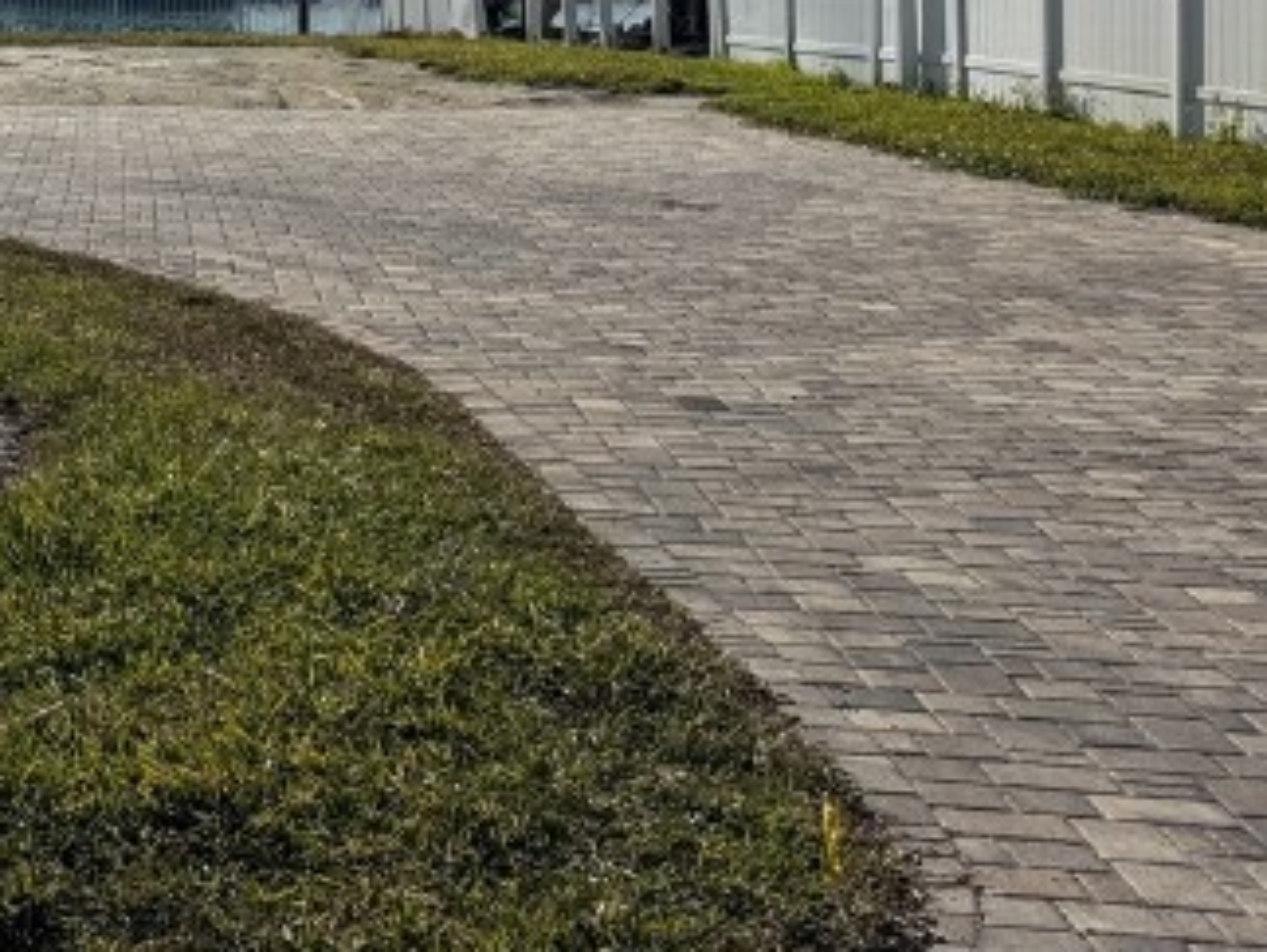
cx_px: -667
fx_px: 2785
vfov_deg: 18.7
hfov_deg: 21.3
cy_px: -82
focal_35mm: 76
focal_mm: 6.76
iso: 64
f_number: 1.78
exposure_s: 1/20000
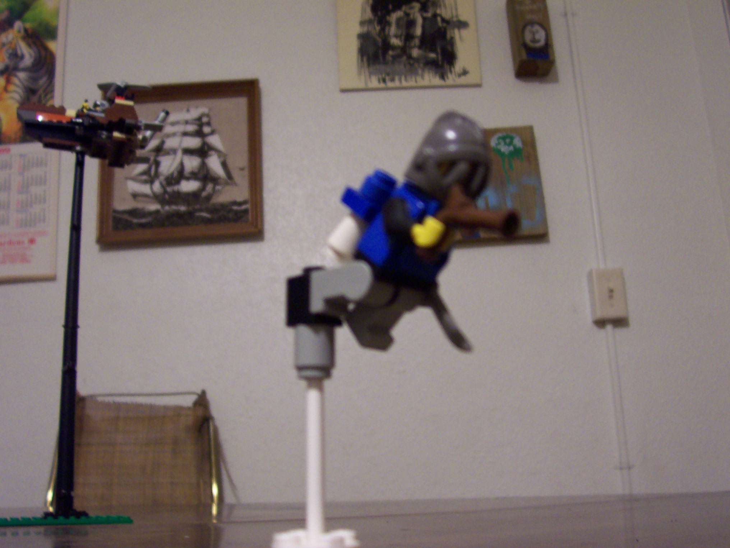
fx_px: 780
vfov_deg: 38.7
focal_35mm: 37
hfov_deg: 50.1
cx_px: 365
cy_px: 274
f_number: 2.8
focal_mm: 5.6
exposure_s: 1/10
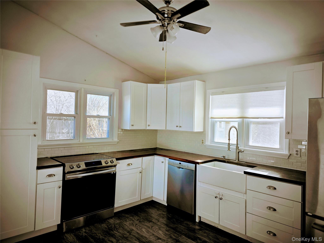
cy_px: 122
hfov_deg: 73.9
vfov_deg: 58.9
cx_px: 162
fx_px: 215
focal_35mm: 23
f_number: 1.7
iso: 64
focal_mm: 6.3
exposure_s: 1/180
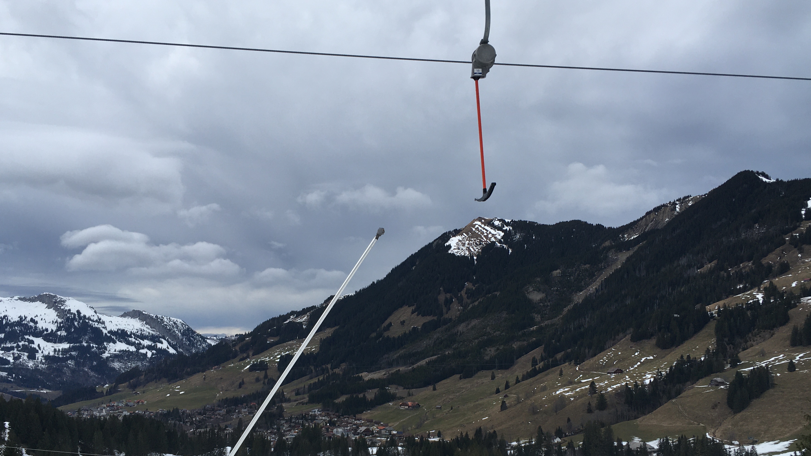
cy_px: 300
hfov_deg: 55.3
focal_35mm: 36
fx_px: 774
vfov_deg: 32.6
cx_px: 404
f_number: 2.2
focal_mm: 4.15
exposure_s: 1/509
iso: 25
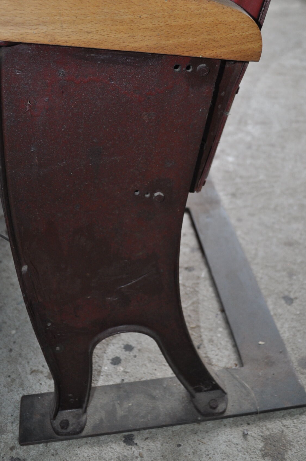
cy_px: 194
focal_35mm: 42
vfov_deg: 46.3
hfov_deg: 31.8
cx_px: 132
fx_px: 537
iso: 640
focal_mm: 22
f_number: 3.8
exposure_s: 1/60
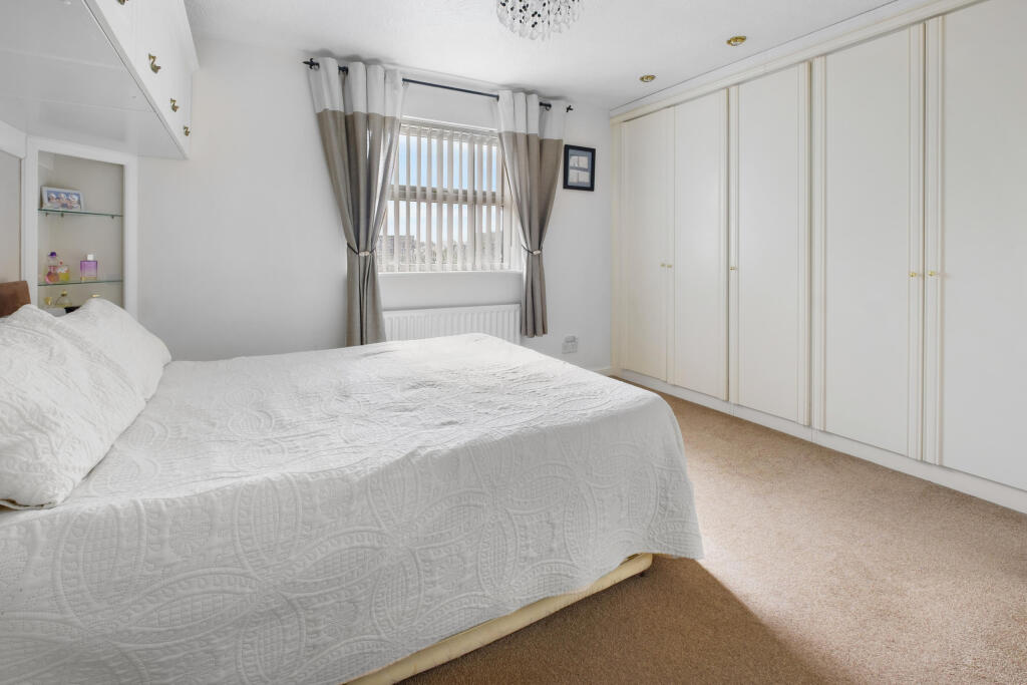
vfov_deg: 77.3
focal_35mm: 15
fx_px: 428
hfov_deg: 100.4
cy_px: 342
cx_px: 514
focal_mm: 10
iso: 160
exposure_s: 1.6
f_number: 8
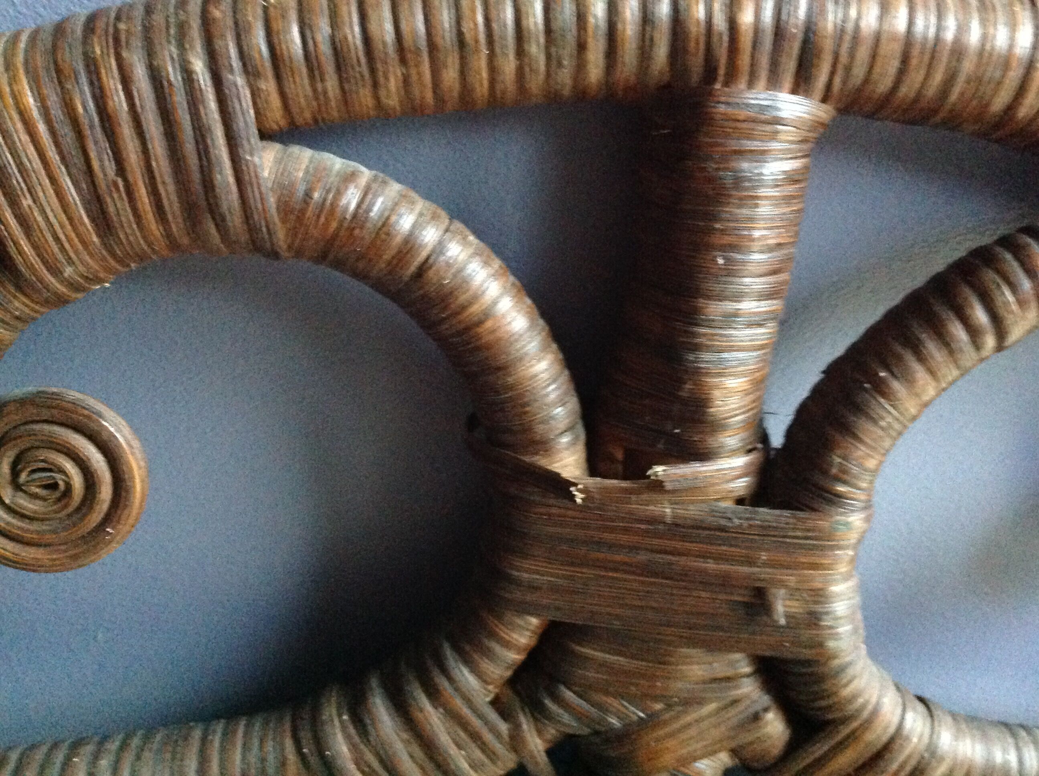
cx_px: 520
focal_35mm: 35
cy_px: 388
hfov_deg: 52.7
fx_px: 1049
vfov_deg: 40.6
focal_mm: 4.28
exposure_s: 1/15
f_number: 2.4
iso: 800
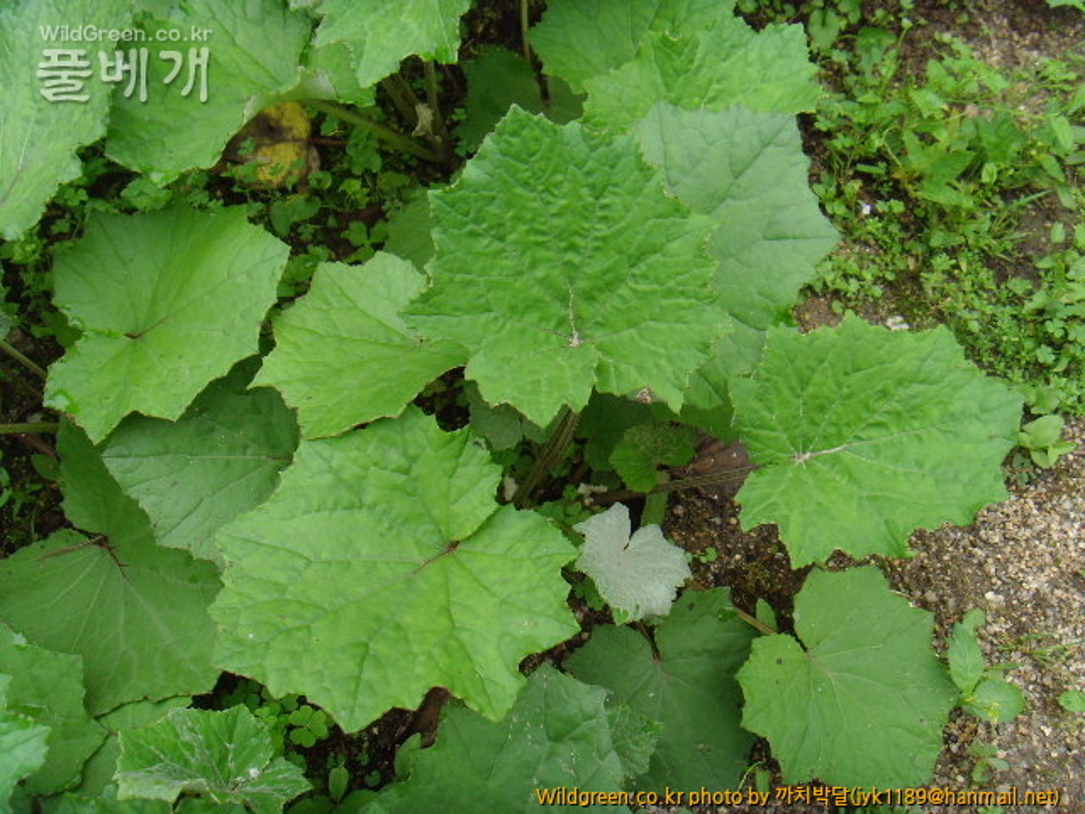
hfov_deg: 47.9
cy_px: 407
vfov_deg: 36.8
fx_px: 1222
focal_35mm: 39
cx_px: 542
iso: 100
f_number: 3.5
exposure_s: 1/45
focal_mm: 6.6
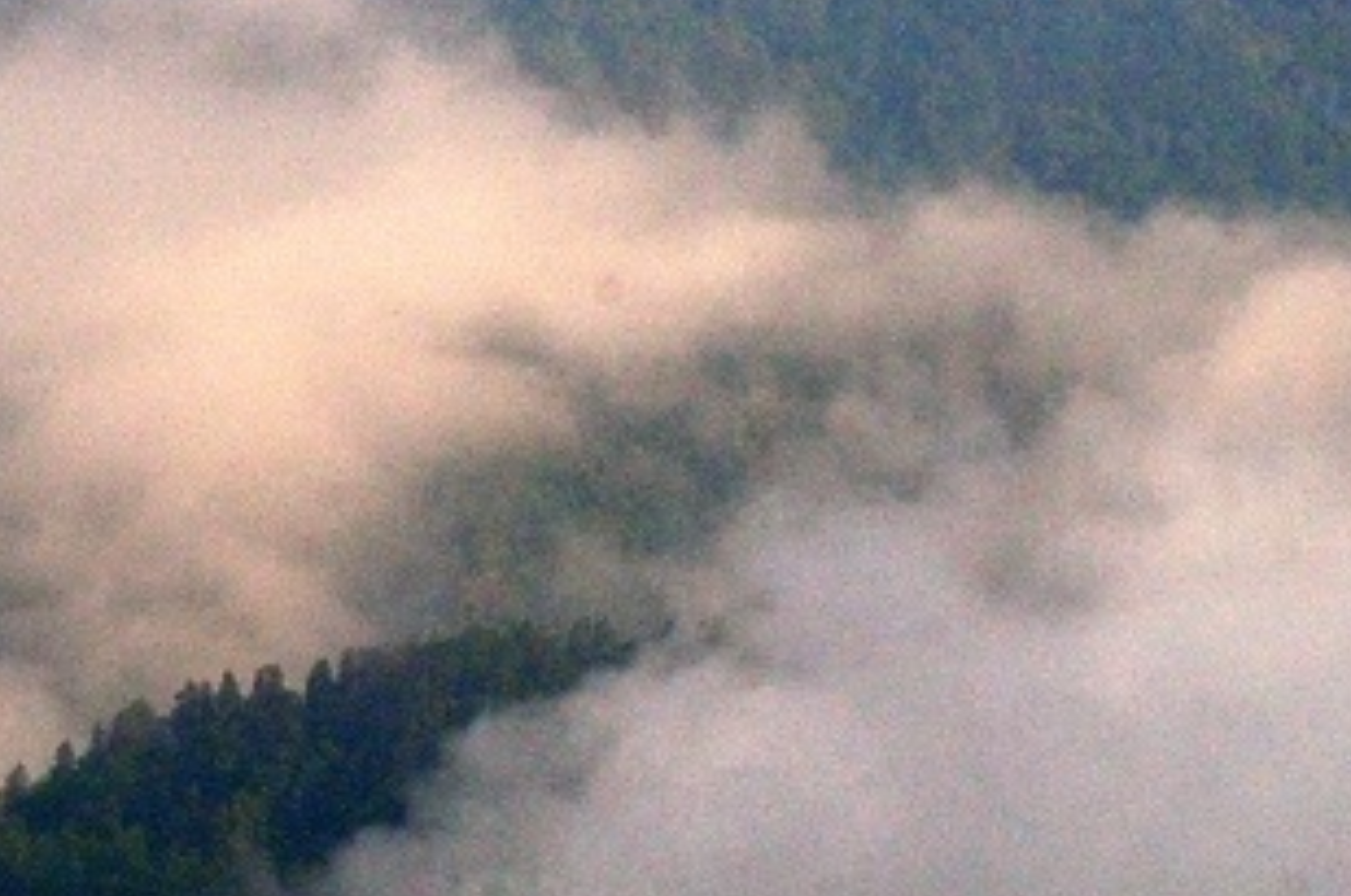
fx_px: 17461
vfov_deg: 2.9
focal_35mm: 466
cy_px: -564
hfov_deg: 4.4
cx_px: -337
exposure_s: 1/160
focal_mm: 80
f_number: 22
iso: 200
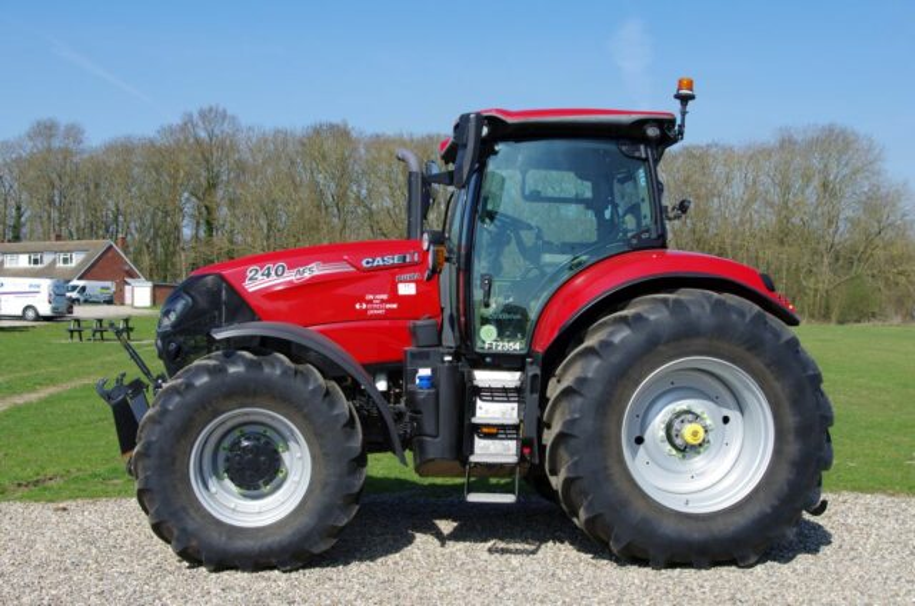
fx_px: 1180
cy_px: 303
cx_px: 458
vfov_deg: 28.8
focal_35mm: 46
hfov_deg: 42.4
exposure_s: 1/200
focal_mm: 31
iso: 100
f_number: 8
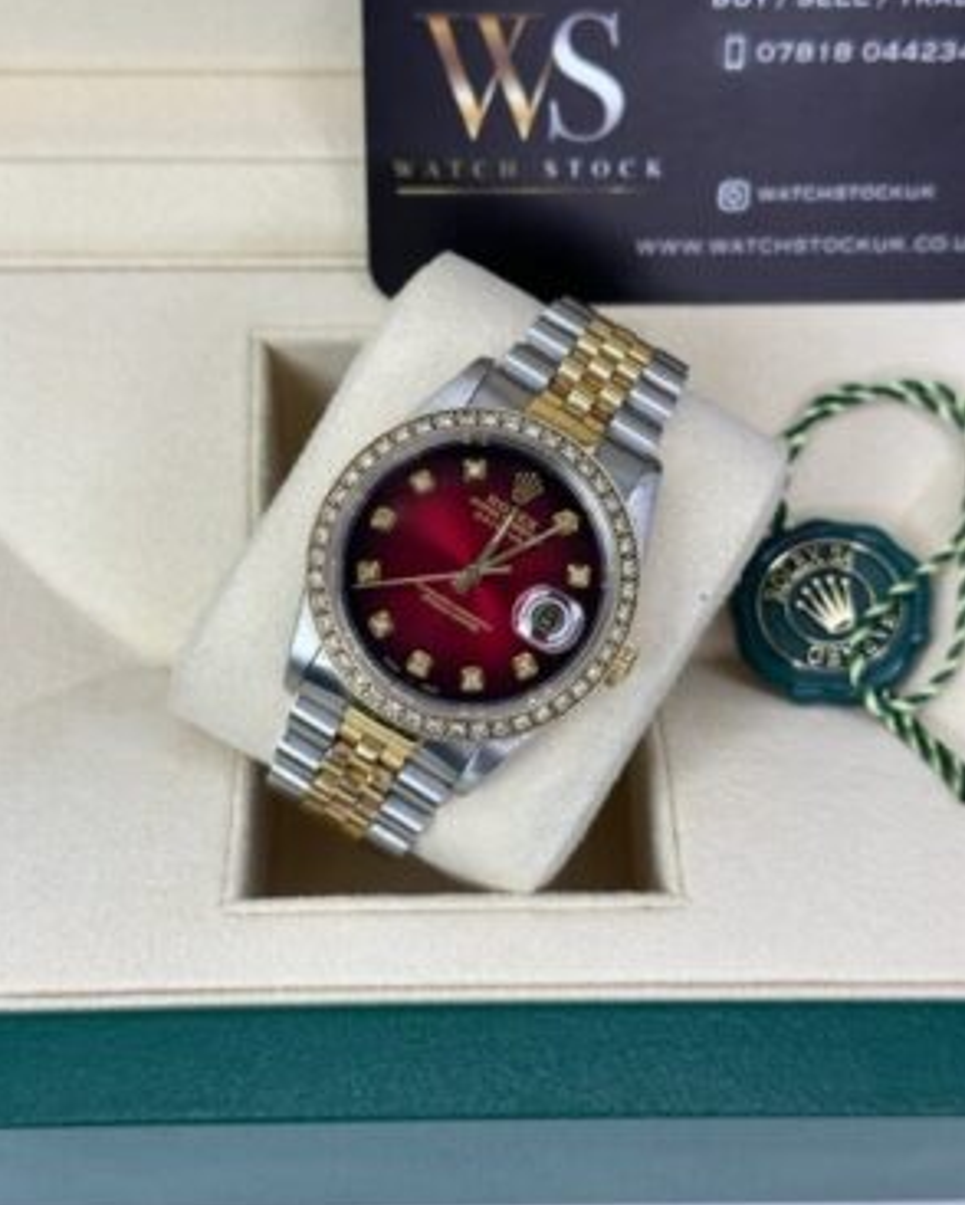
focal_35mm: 51
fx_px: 1819
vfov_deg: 36.6
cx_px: 476
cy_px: 565
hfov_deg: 29.7
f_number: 1.78
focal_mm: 6.86
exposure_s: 1/100
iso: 64
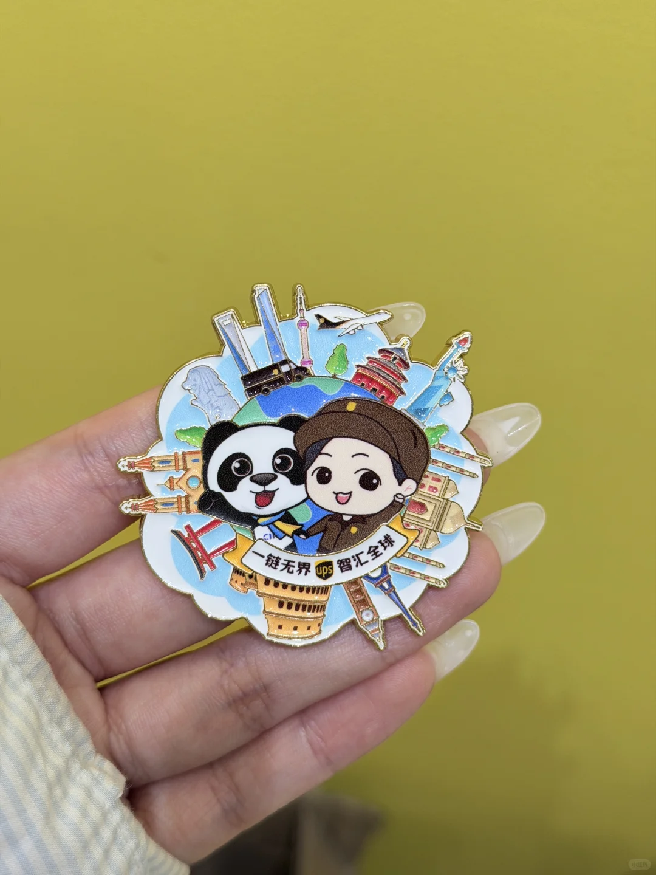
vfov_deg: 39.7
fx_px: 1213
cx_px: 328
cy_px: 438
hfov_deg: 30.3
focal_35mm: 48
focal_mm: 6.76
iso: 50
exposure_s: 1/121
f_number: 1.78
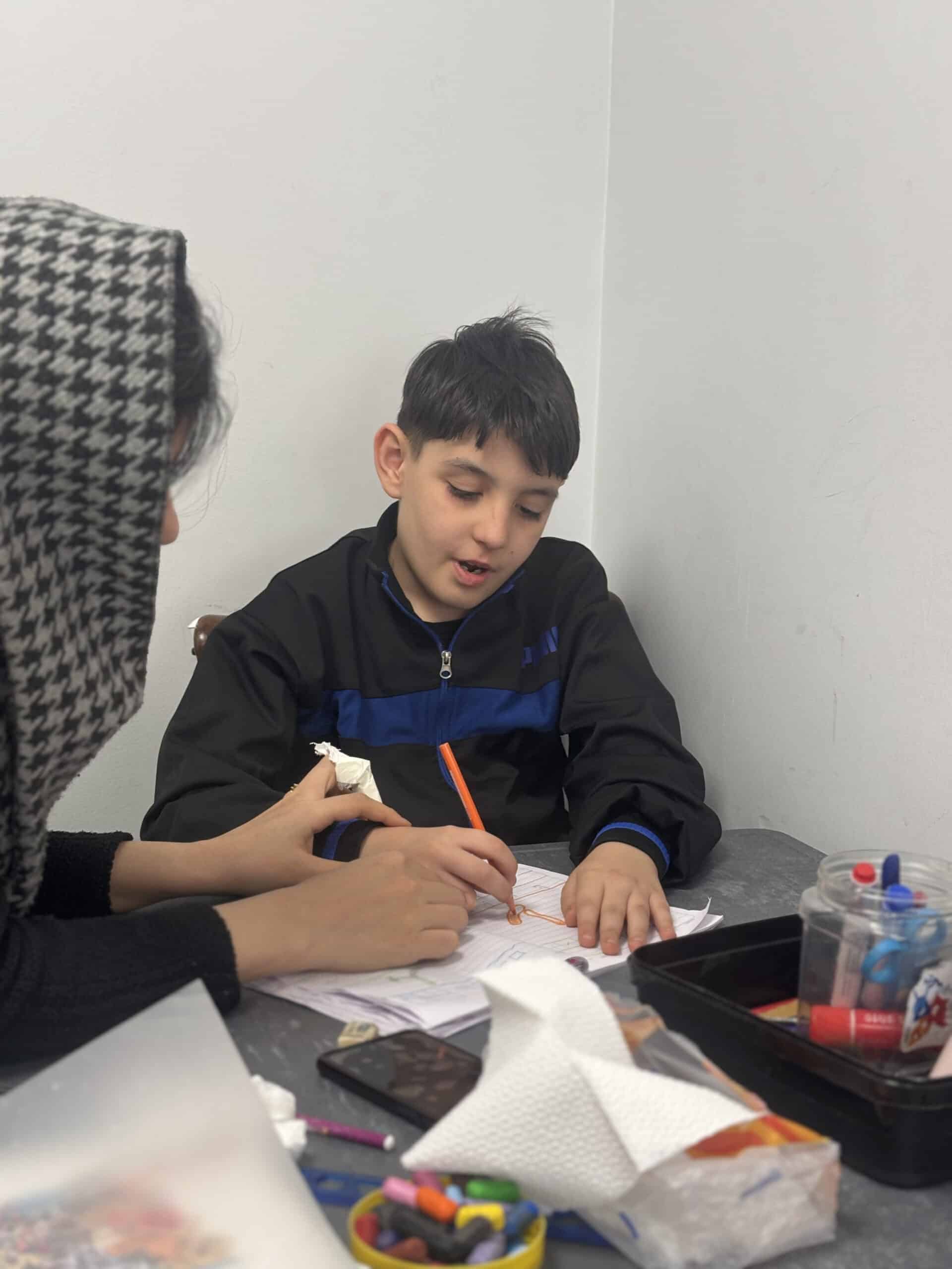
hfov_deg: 28.0
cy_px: 634
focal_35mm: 52
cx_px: 476
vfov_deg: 36.8
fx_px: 1907
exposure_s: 1/50
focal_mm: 5.96
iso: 50
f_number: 1.6
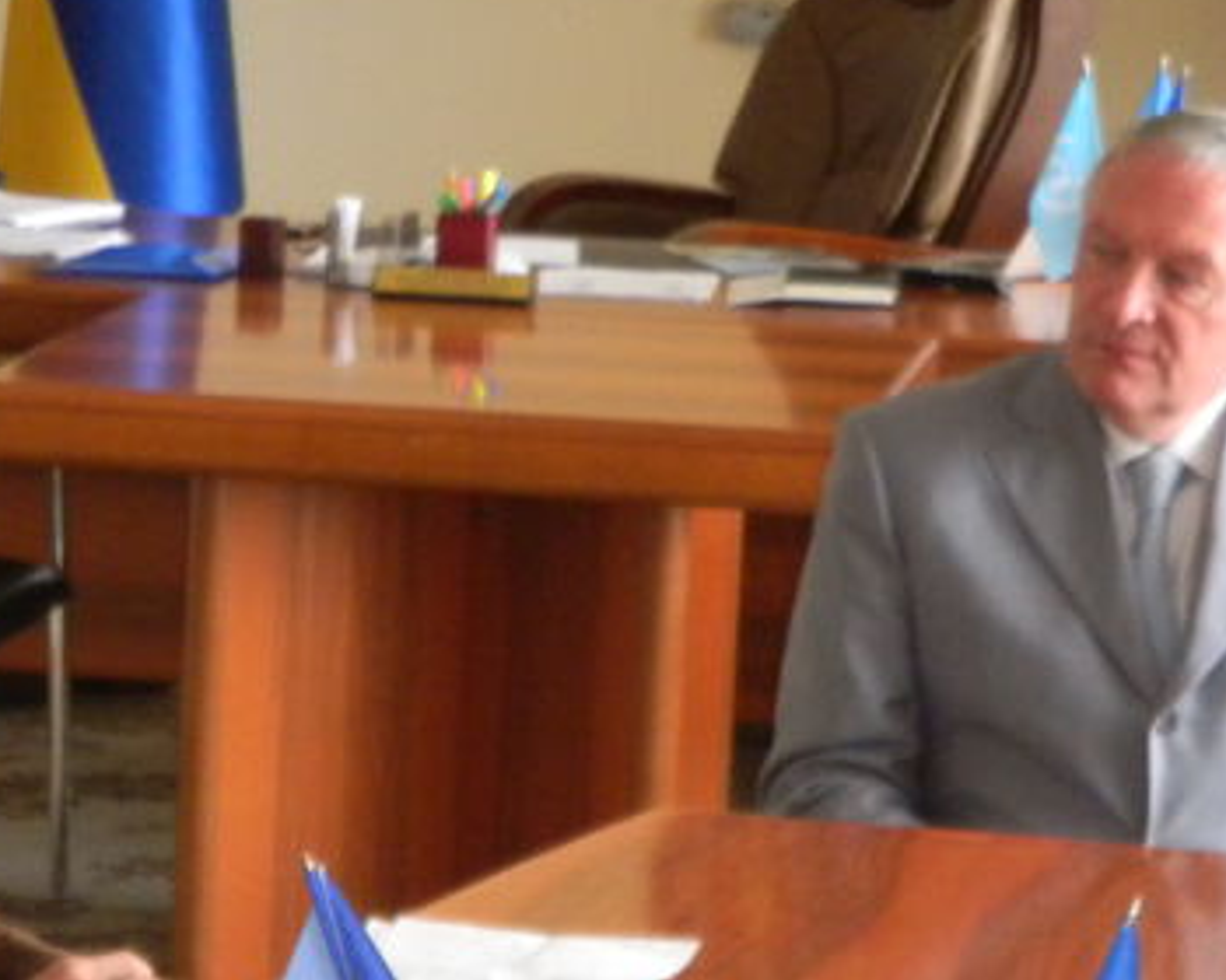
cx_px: 399
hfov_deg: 10.4
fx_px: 6713
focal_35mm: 185
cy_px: 942
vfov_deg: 8.3
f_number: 4.8
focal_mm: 14.9
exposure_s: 1/37.1
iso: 400
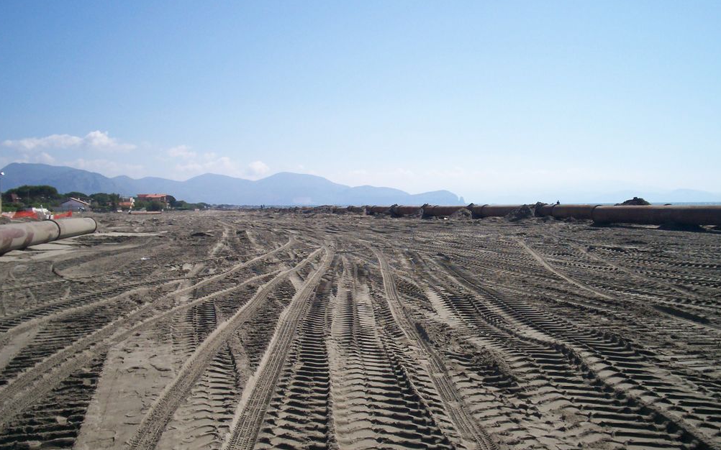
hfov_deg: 50.4
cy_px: 260
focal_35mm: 39
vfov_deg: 32.7
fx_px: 766
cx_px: 360
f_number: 4.5
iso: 100
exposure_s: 1/1030
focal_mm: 5.9
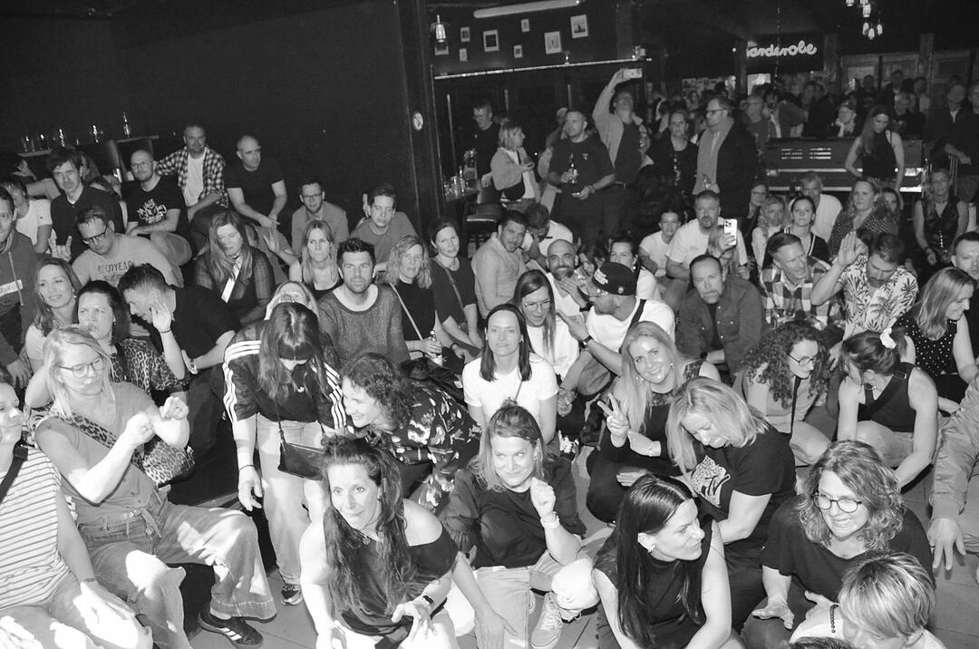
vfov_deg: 47.8
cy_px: 324
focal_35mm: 27
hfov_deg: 67.5
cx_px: 490
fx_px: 733
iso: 3200
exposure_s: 1/40
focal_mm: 18
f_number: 5.6
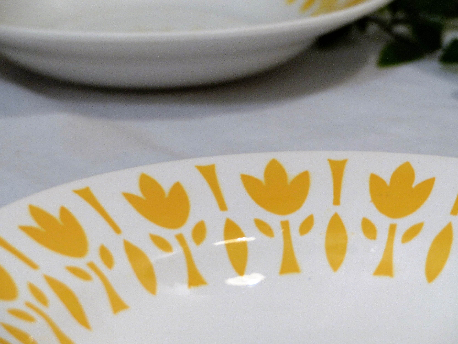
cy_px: 172
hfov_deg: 14.1
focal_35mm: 140
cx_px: 229
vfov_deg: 10.6
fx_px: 1852
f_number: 2.8
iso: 100
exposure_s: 1/8
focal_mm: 25.2
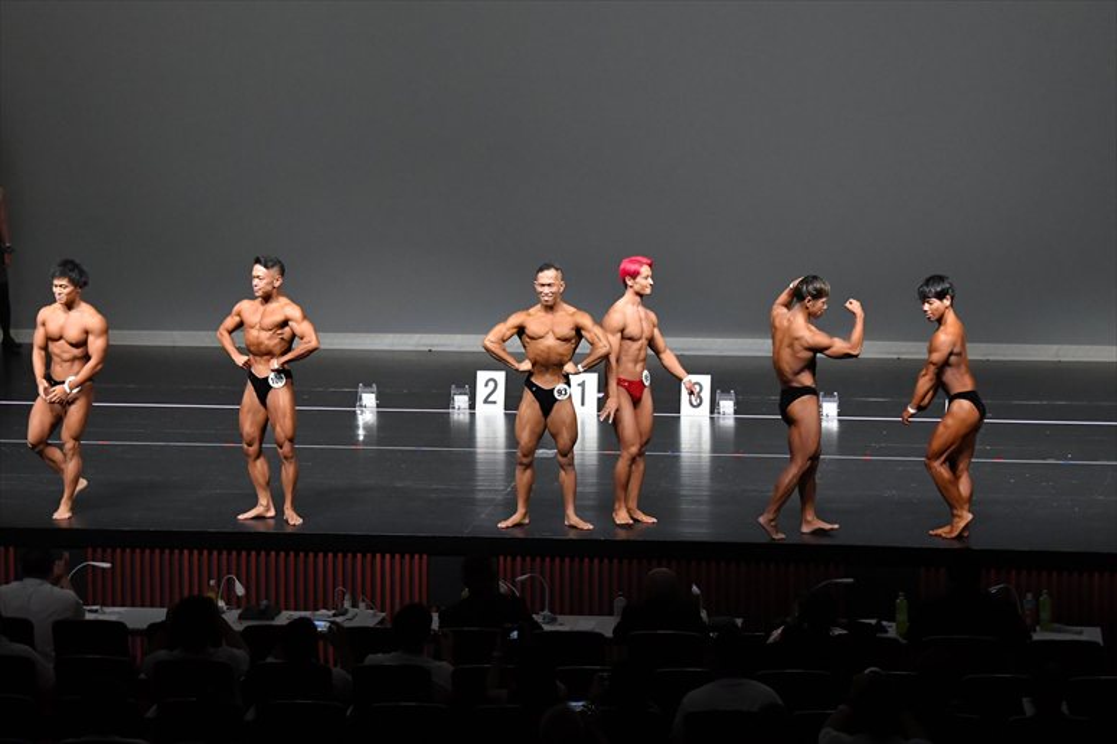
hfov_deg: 15.2
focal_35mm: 135
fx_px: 4187
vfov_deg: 10.2
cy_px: 372
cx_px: 558
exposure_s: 1/400
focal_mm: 90
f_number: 5.6
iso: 5000
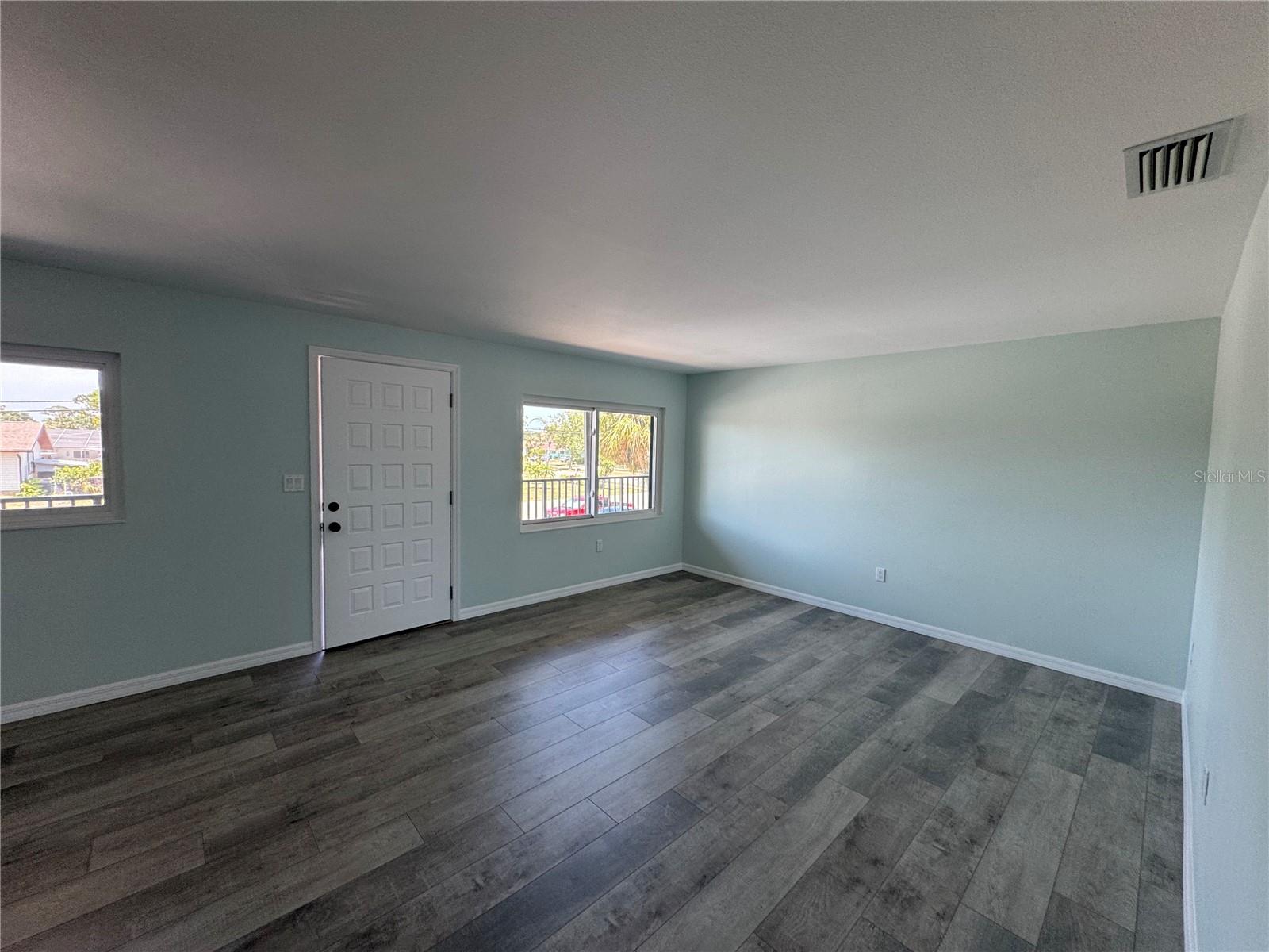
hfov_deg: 102.1
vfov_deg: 85.7
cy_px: 476
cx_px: 634
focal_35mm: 14
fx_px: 513
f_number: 2.2
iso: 125
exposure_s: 1/99
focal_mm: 2.22
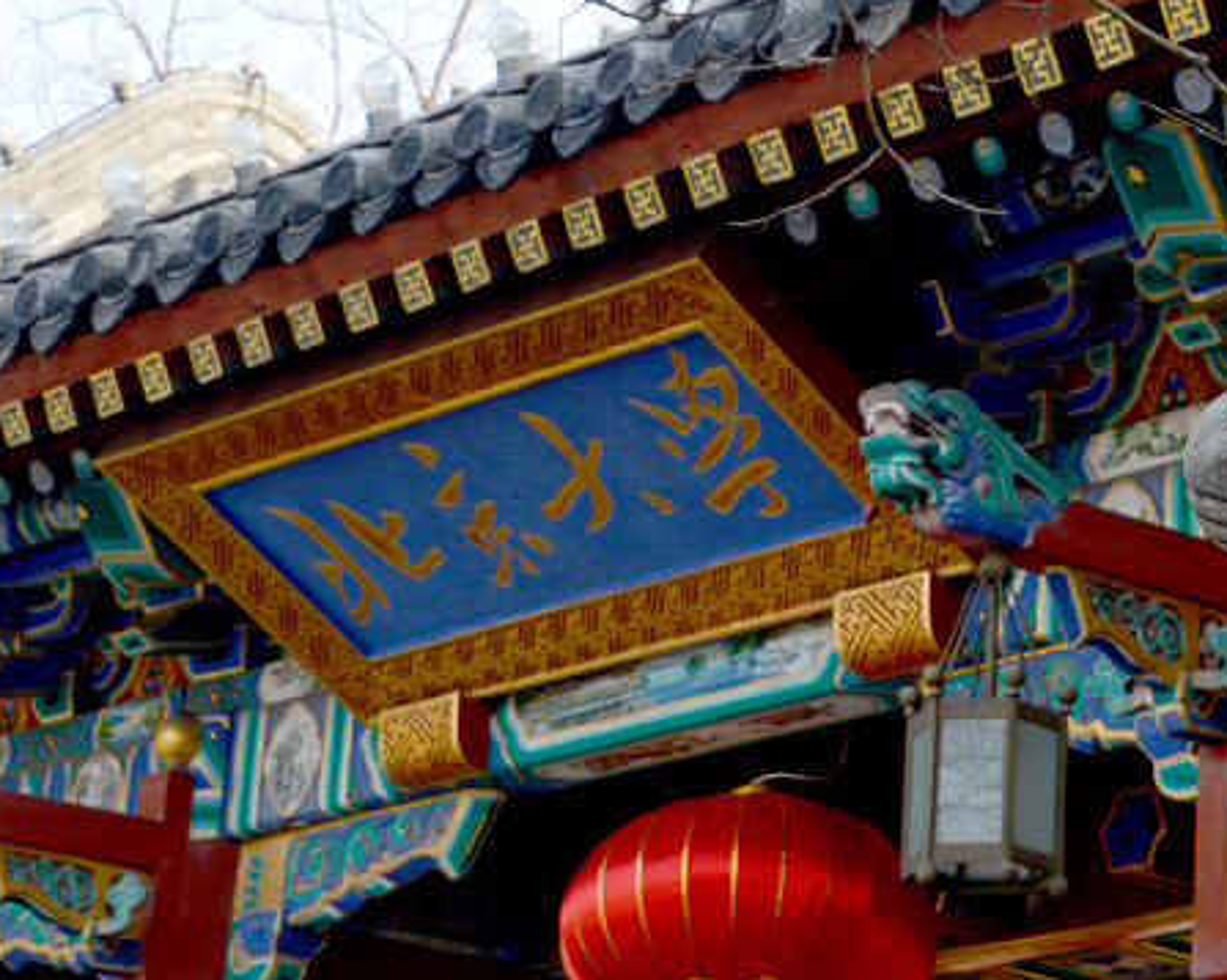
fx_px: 4681
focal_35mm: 129
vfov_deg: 11.9
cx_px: 1024
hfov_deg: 14.8
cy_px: 240
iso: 400
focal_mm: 32
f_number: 10
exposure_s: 1/160
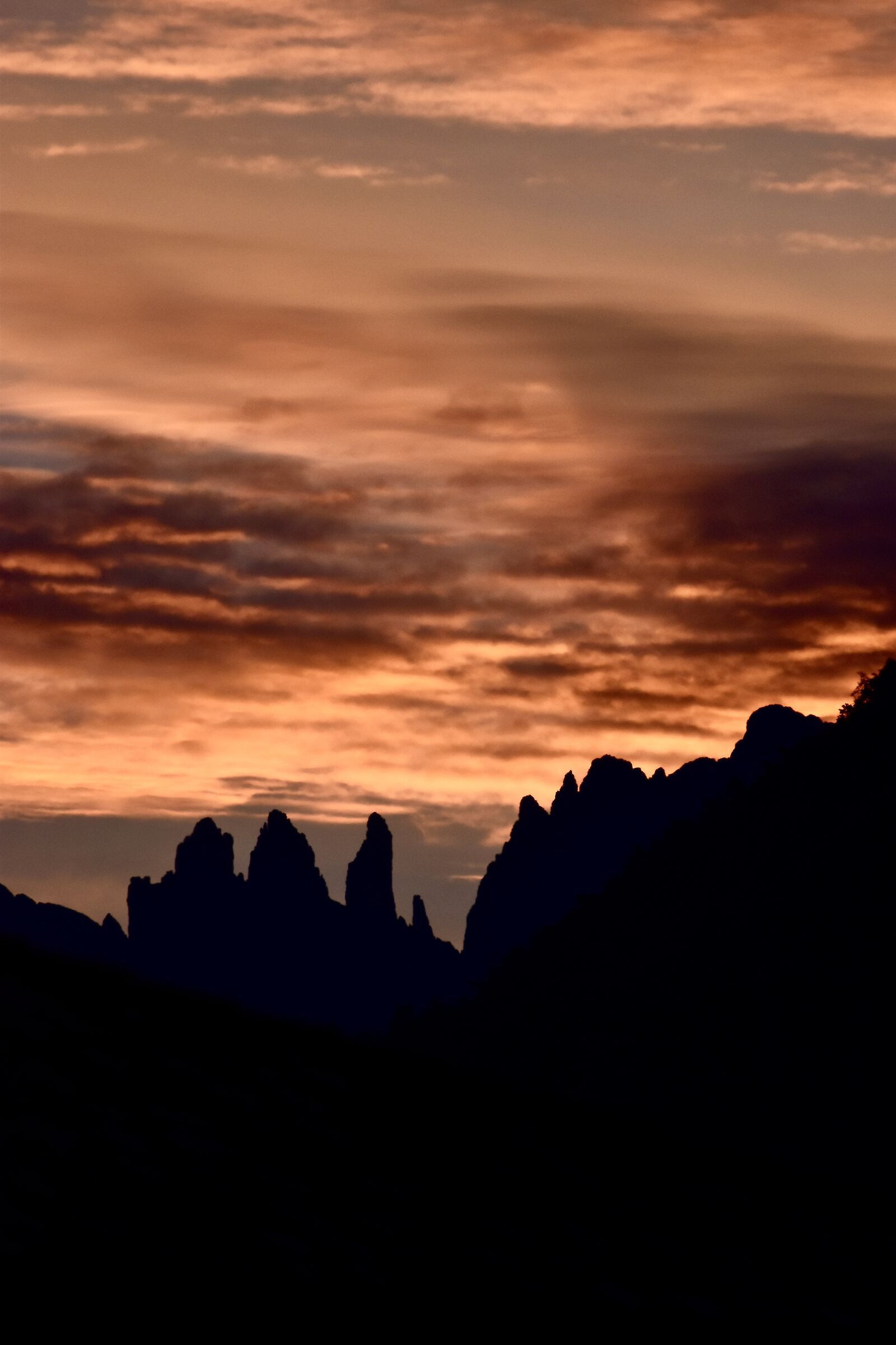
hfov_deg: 2.2
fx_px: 22958
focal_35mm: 615
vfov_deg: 3.4
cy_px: 672
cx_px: 448
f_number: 7.1
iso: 640
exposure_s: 1/640
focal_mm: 410
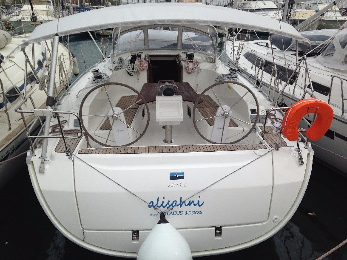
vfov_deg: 42.9
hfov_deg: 55.4
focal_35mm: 33
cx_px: 174
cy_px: 130
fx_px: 331
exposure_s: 1/1938
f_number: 2.4
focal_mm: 4.12
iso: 50
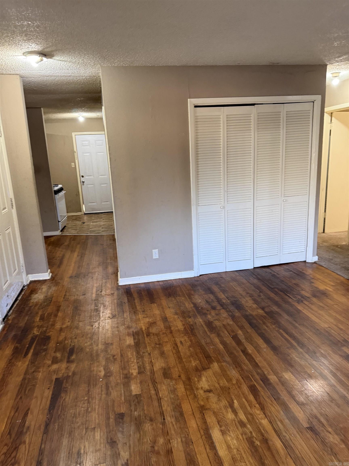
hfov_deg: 56.8
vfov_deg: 71.6
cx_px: 174
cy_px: 233
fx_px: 323
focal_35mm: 24
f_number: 1.78
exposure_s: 1/60
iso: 400
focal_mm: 6.76
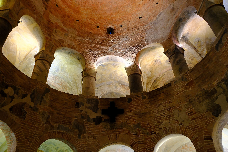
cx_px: 114
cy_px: 76
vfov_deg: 47.9
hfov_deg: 67.4
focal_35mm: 27
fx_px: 171
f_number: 3.6
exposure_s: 1/3
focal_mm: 18
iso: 1000
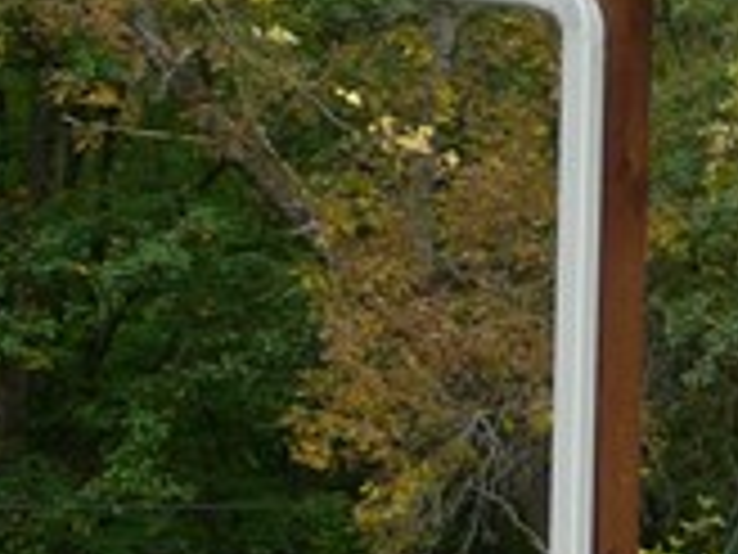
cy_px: 261
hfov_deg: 7.5
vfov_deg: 6.4
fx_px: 4925
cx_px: 2232
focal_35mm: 231
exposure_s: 1/80
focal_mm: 6
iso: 100
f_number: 2.8
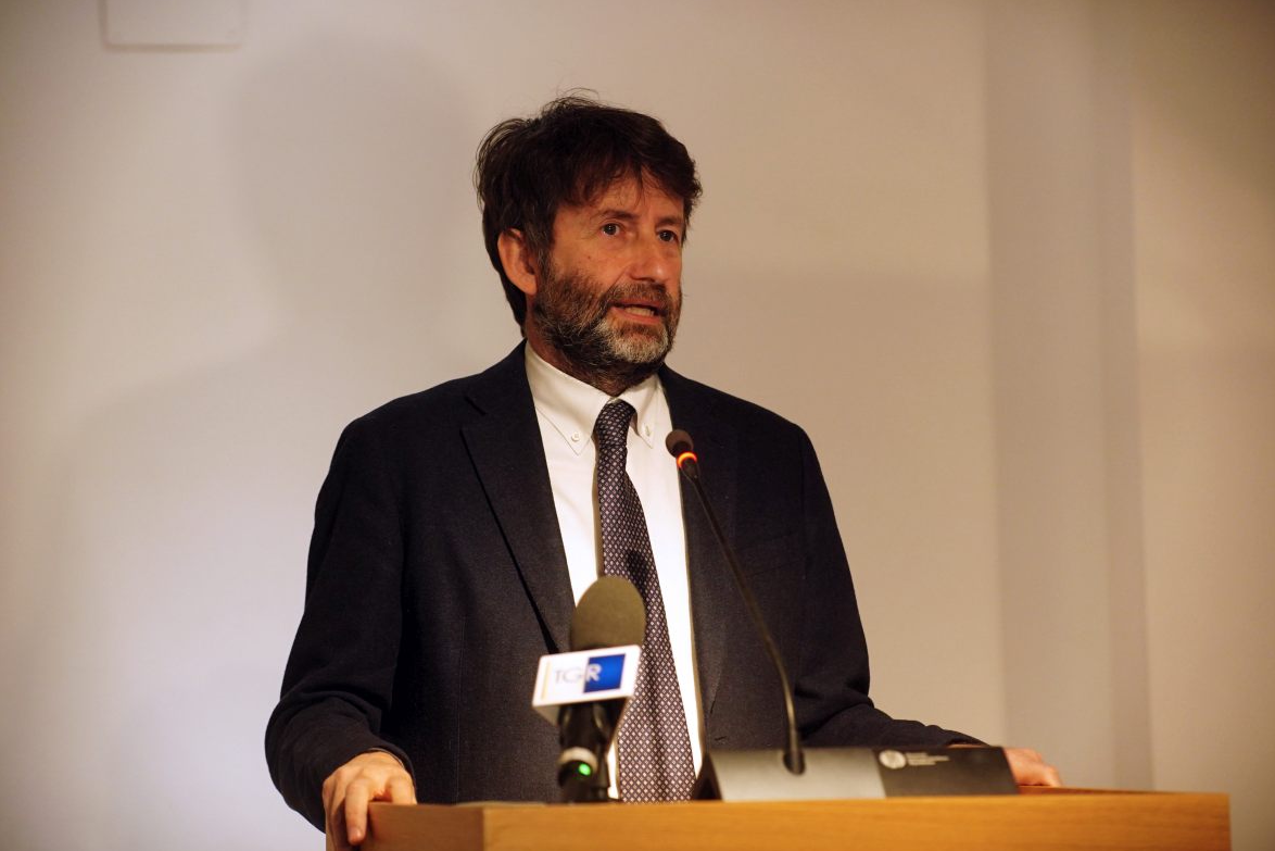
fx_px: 5016
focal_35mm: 142
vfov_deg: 9.7
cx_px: 633
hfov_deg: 14.5
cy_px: 431
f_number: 3.2
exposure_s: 1/160
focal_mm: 138.6
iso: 2500
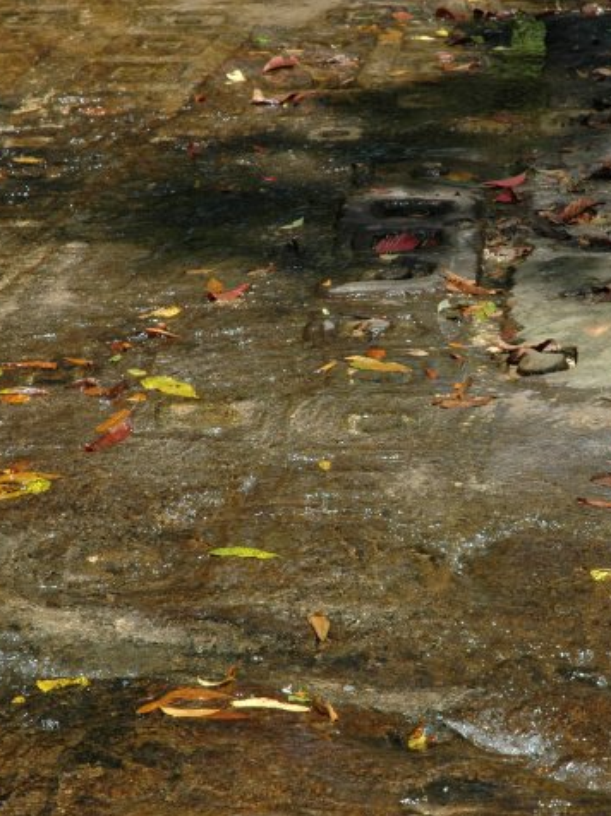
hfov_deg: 9.7
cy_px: 411
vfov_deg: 12.9
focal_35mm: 153
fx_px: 3602
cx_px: 400
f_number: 8
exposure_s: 1/250
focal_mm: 70
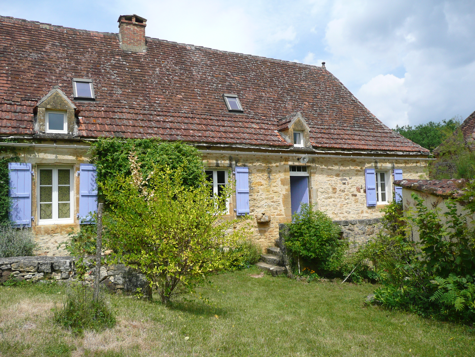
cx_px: 238
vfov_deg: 49.7
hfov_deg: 63.4
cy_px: 178
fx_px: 384
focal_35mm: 28
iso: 100
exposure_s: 1/800
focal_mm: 4.6
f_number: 3.3
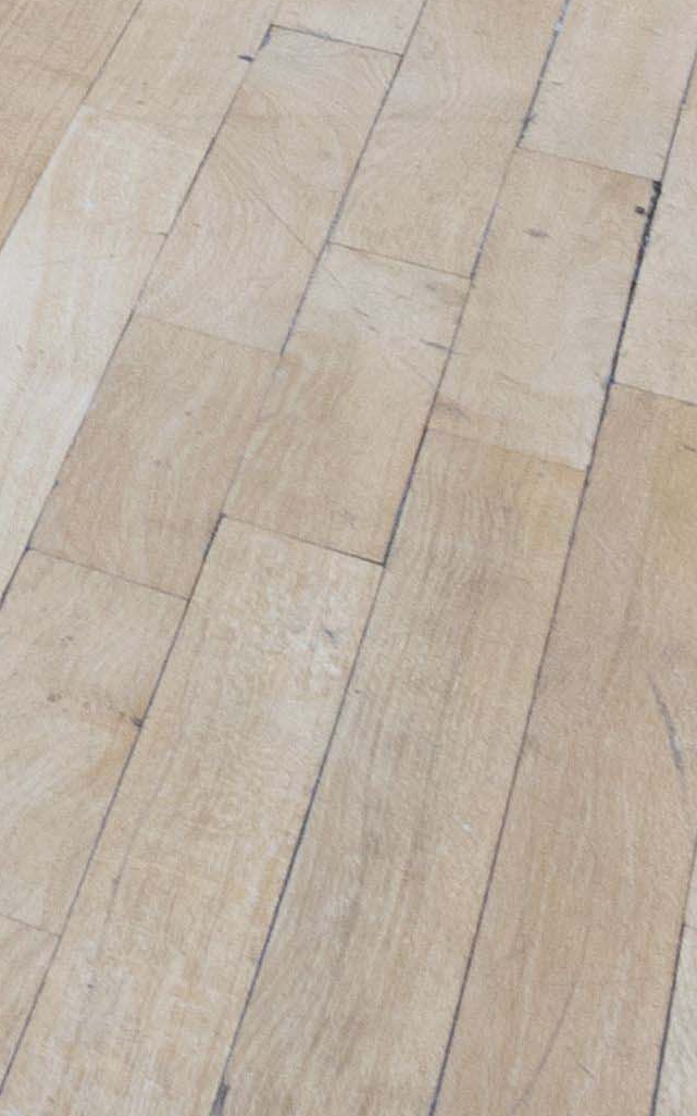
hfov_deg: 5.6
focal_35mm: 151
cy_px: -2026
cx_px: -3061
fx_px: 4591
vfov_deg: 10.6
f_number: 16
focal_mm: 16
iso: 125
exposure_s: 1
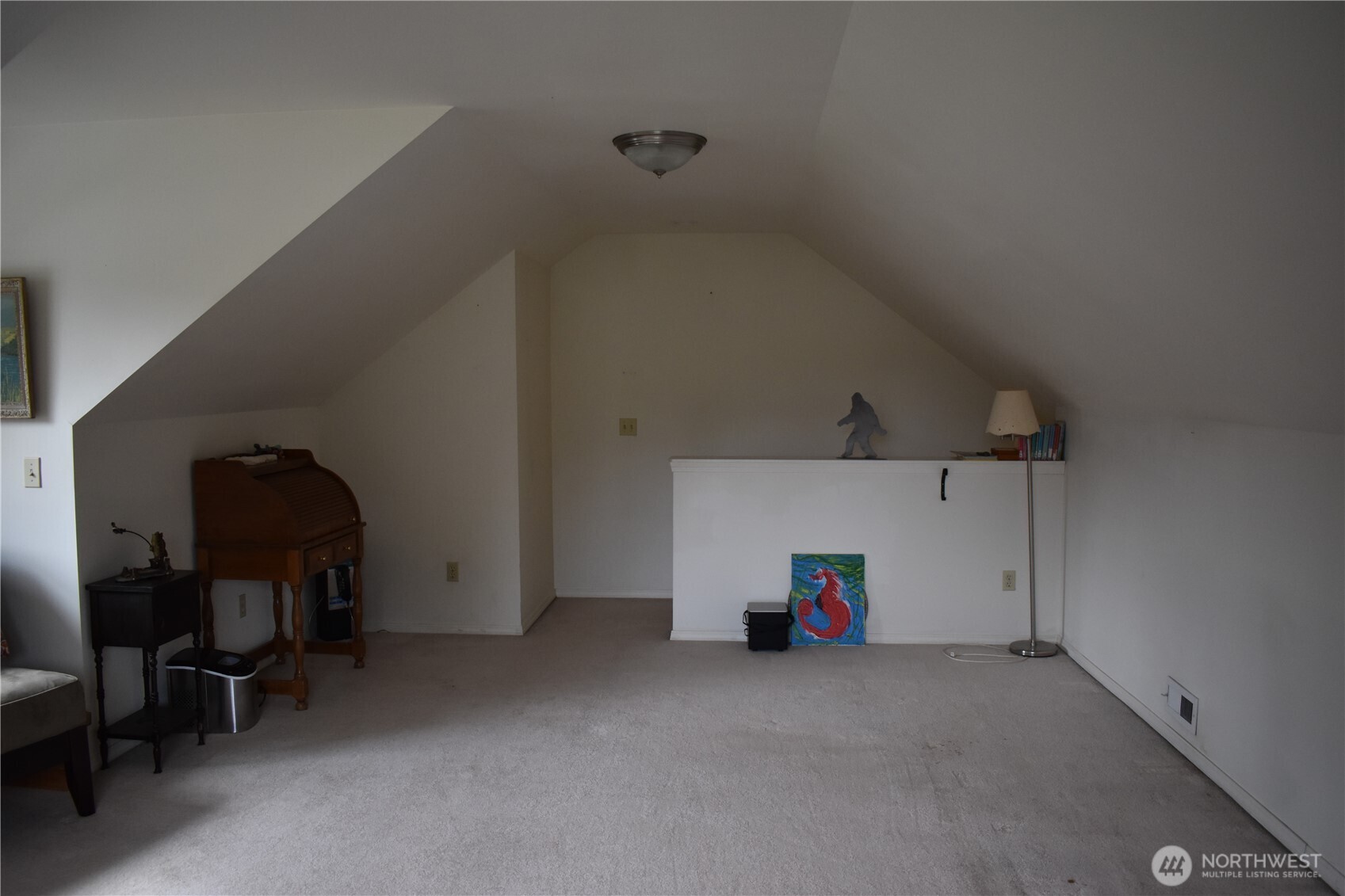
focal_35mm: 27
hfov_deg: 67.4
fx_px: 1009
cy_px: 448
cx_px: 672
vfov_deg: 47.9
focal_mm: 18
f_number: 3.5
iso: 800
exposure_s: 1/200
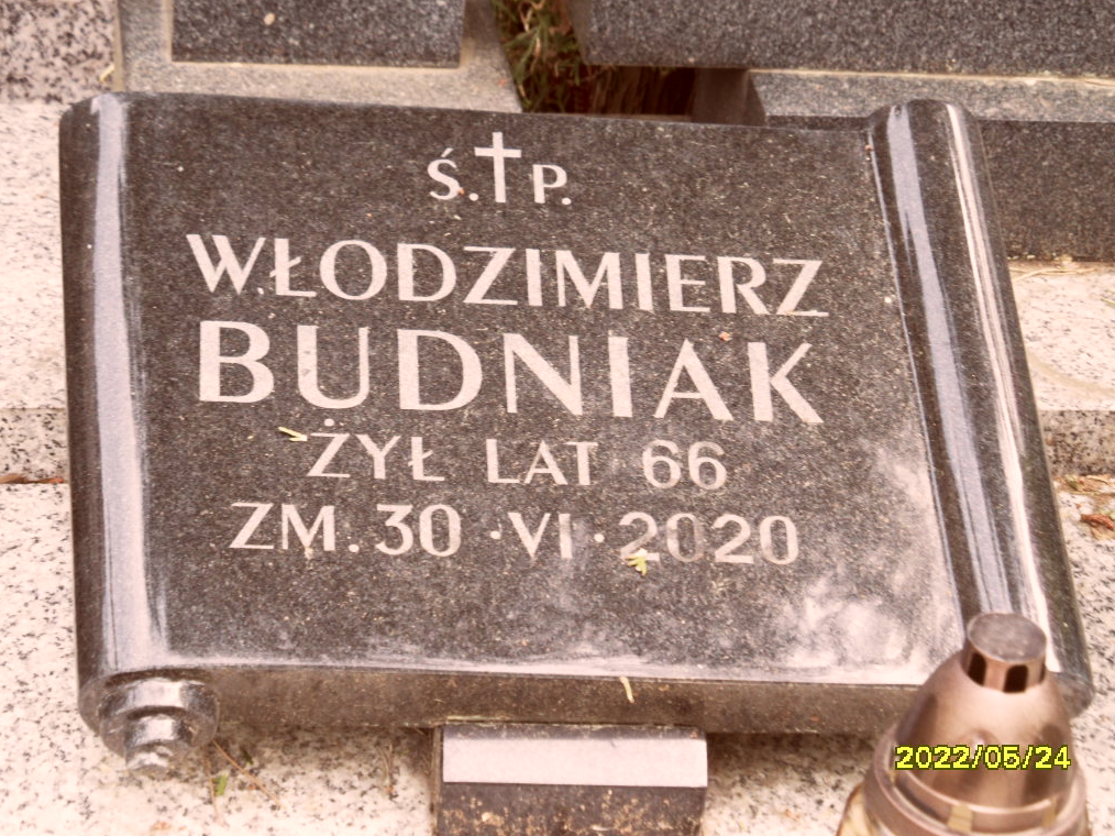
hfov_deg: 19.5
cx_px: 558
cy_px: 416
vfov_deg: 14.6
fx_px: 3252
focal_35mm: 101
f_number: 4.4
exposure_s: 1/45
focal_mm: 16.3
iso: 100
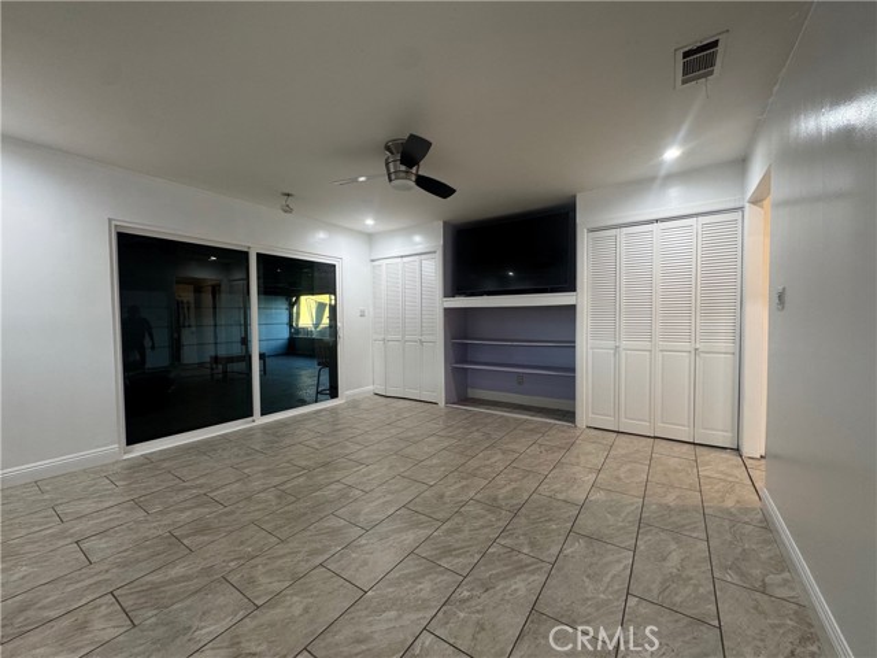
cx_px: 438
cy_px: 329
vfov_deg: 85.7
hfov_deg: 102.1
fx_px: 355
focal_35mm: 14
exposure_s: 1/60
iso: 200
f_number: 2.2
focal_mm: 2.22
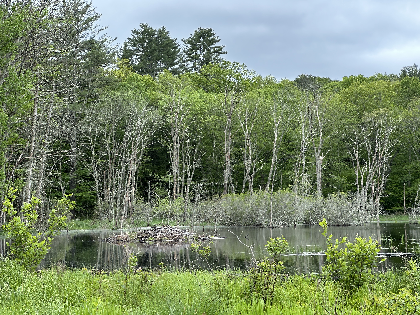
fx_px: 934
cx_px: 210
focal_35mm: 77
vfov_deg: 19.1
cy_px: 158
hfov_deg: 25.3
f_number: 2.8
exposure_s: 1/123
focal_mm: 9
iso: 32
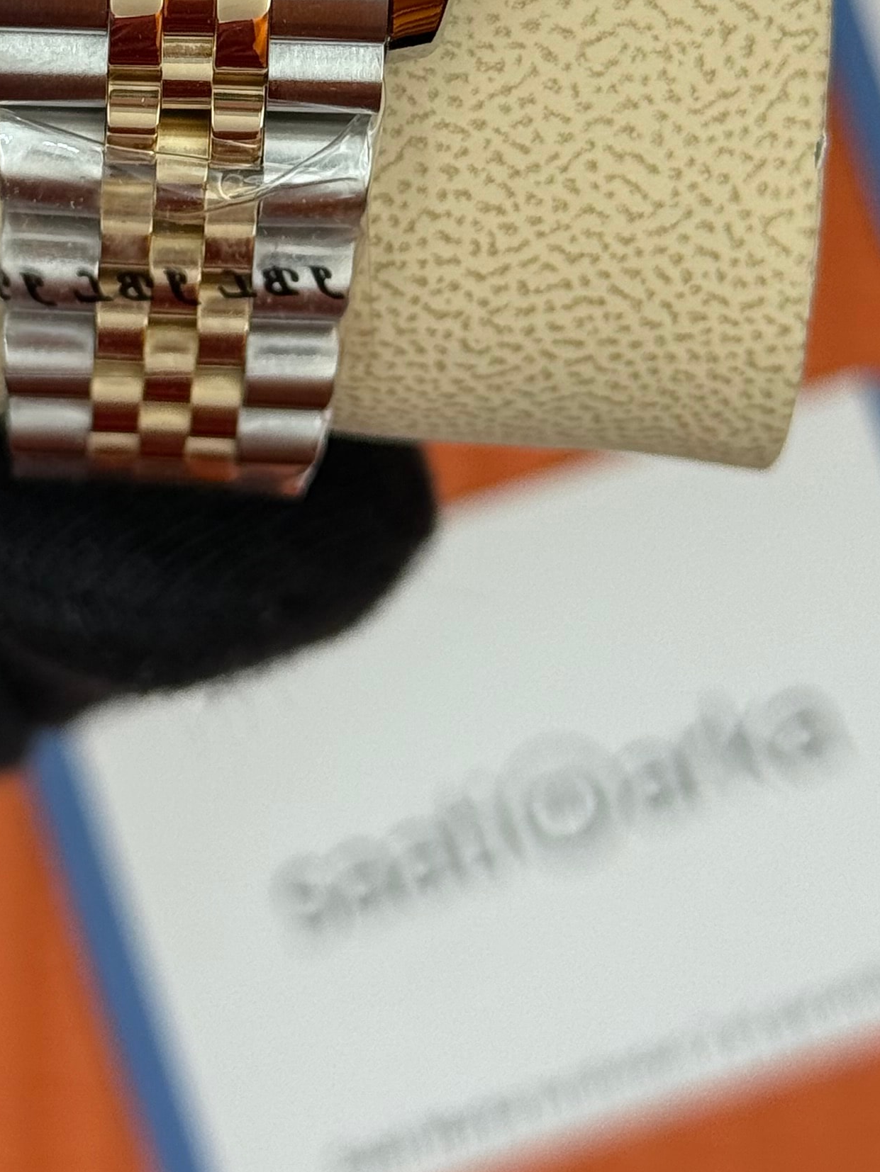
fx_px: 3965
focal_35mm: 117
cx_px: 150
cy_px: -127
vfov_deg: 16.3
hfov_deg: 12.6
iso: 64
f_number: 1.78
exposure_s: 1/754
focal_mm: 6.76
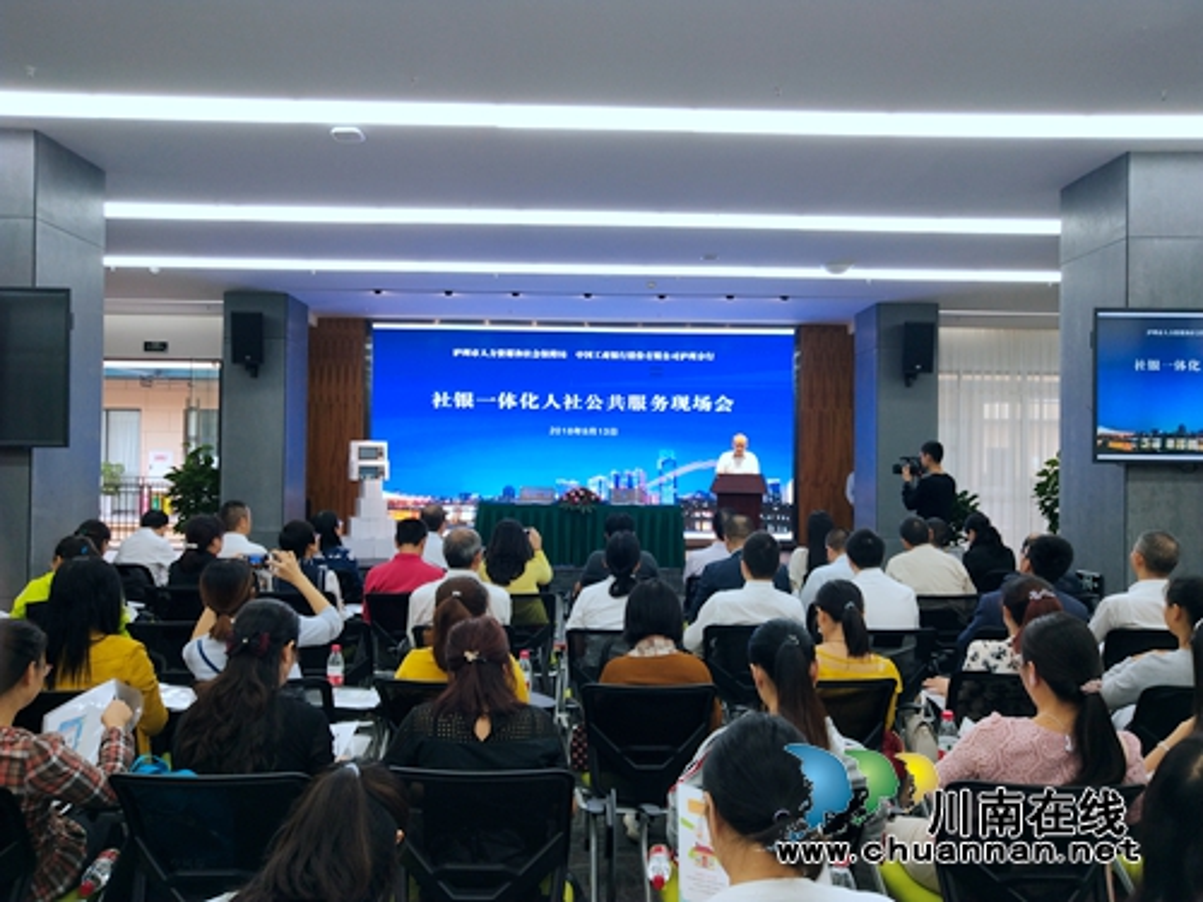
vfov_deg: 46.8
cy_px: 451
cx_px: 602
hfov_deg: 60.0
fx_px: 1043
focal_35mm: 30
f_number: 1.8
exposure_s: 1/100
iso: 102
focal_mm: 3.95
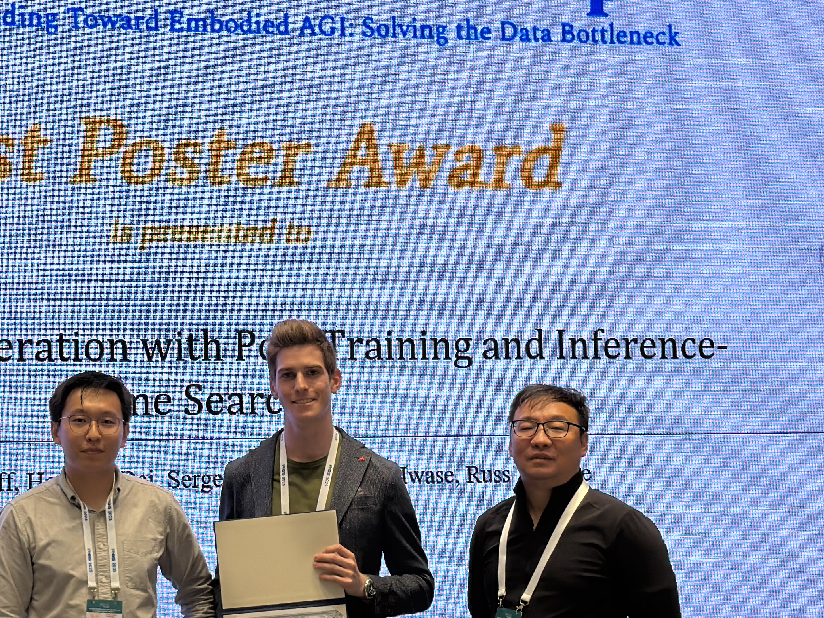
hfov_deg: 20.8
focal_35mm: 93
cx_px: 163
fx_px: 2214
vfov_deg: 15.9
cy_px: 332
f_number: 1.78
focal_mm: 6.76
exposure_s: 1/200
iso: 64
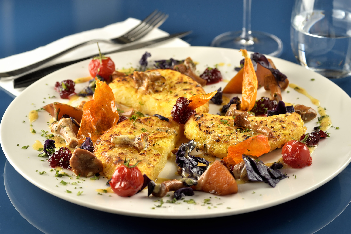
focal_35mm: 105
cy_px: 117
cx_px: 176
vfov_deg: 13.1
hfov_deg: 19.4
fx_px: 1024
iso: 400
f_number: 9.5
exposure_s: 1/180
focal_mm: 105
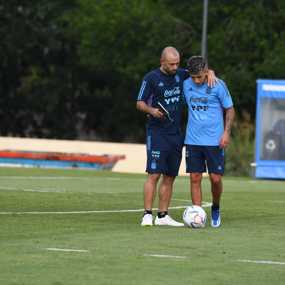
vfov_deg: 4.4
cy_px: 147
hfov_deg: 4.4
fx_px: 3698
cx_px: 168
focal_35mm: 397
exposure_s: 1/1000
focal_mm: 200
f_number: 3.5
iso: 200
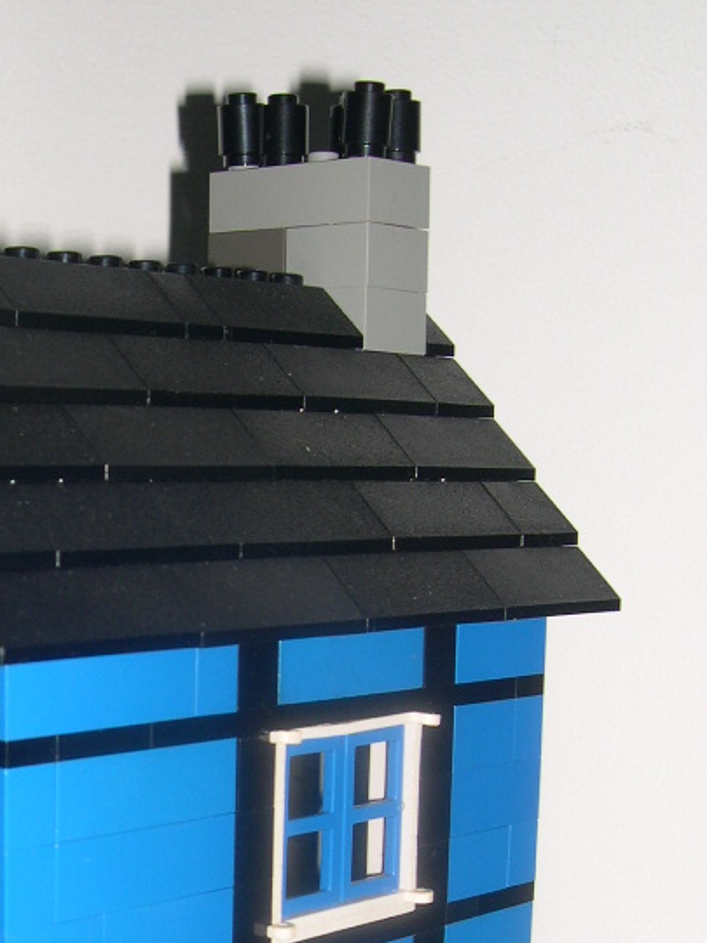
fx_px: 1961
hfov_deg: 20.1
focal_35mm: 72
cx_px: 73
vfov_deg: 26.1
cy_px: 861
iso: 100
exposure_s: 1/60
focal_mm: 8
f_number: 7.6
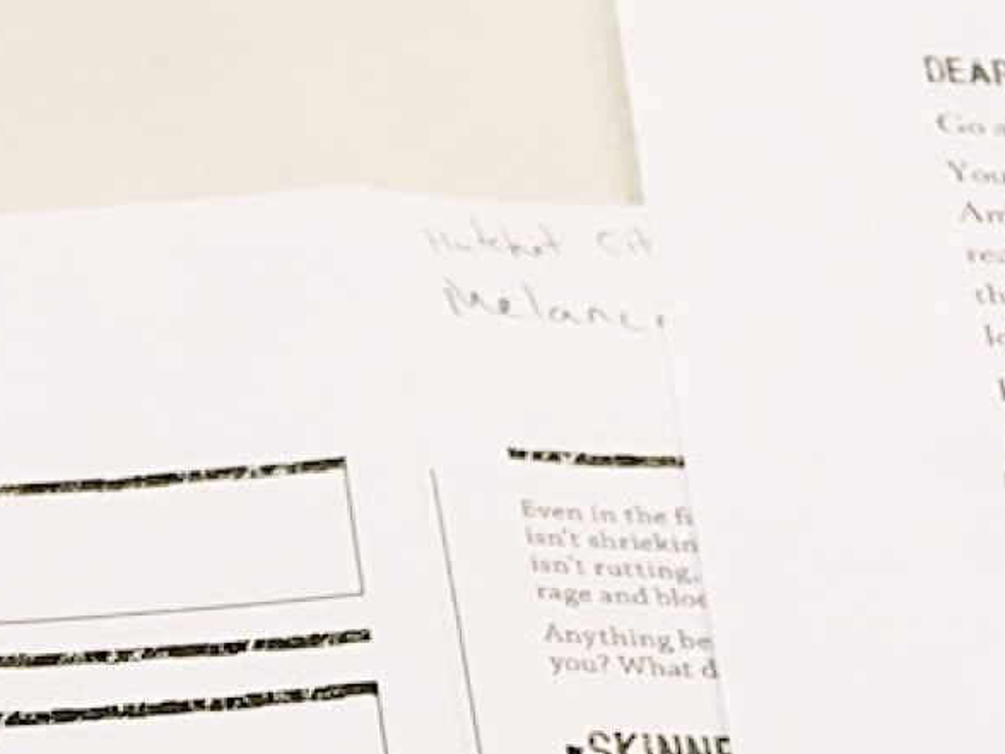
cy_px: 889
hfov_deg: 19.1
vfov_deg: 14.2
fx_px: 2932
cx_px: 87
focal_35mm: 101
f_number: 2.2
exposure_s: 1/30
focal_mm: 4.15
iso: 50
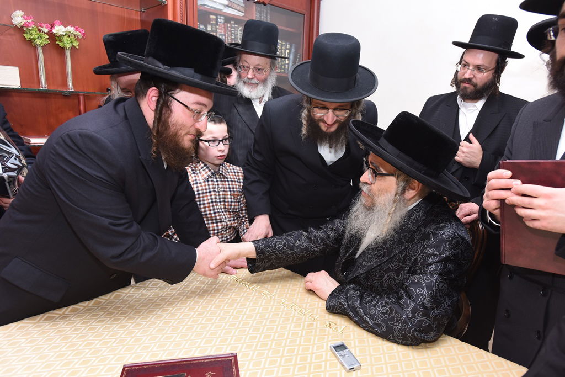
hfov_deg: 71.5
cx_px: 282
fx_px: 392
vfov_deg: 51.3
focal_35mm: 25
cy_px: 188
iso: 800
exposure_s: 1/125
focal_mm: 25
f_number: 5.6
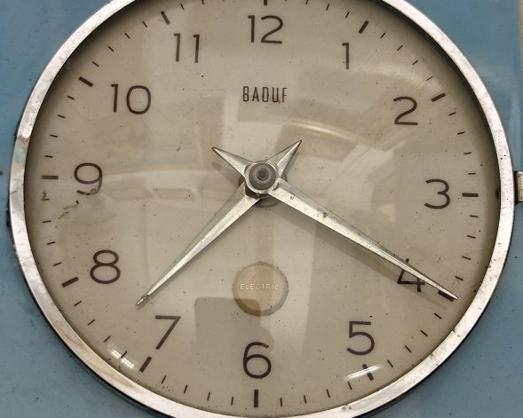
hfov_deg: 30.0
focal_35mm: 63
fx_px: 975
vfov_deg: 24.2
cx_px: 263
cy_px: 181
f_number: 1.69
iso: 198
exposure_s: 1/100
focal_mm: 6.72
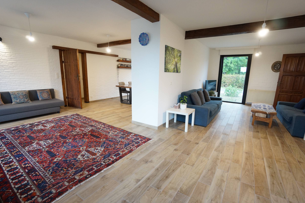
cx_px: 156
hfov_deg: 96.7
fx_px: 135
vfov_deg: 73.7
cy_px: 106
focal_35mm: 16
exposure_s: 1/60
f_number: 4
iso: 800
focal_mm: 10
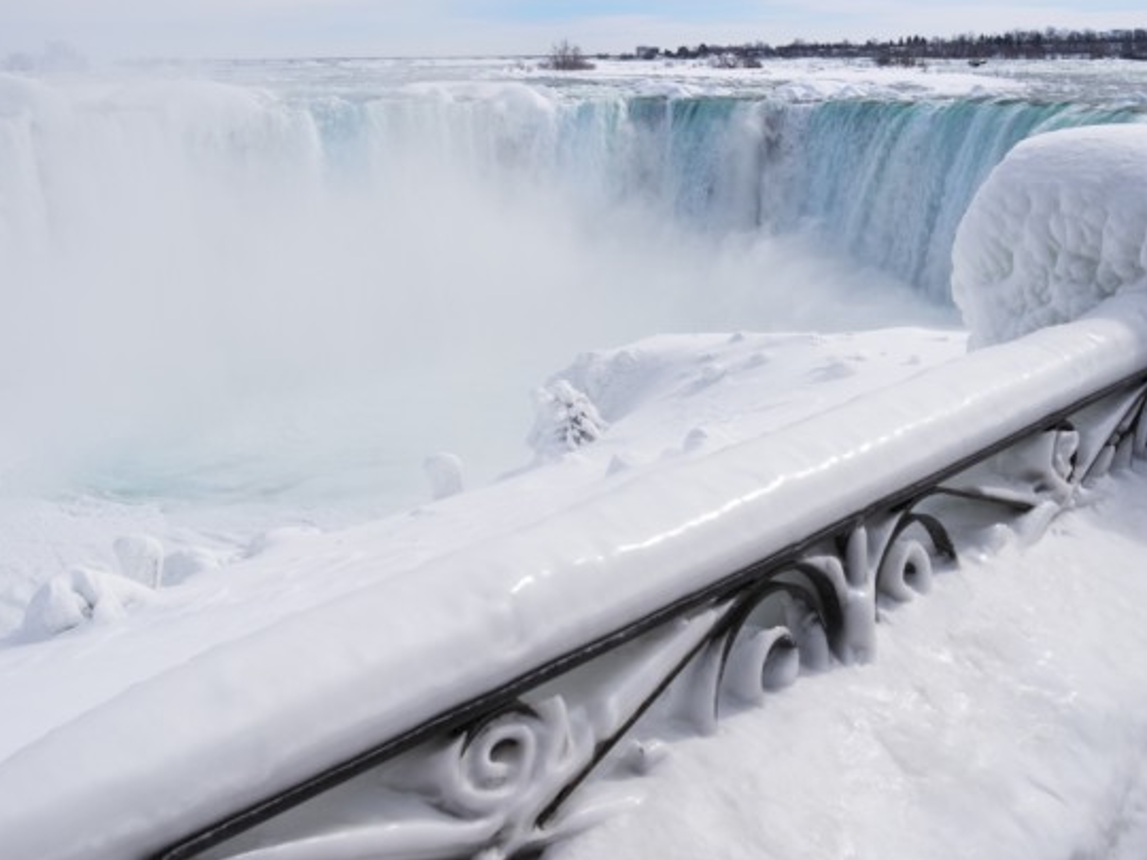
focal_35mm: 40
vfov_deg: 36.0
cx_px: 555
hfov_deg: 46.8
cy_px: 435
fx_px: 1325
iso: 100
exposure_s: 1/1000
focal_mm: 24
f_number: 10
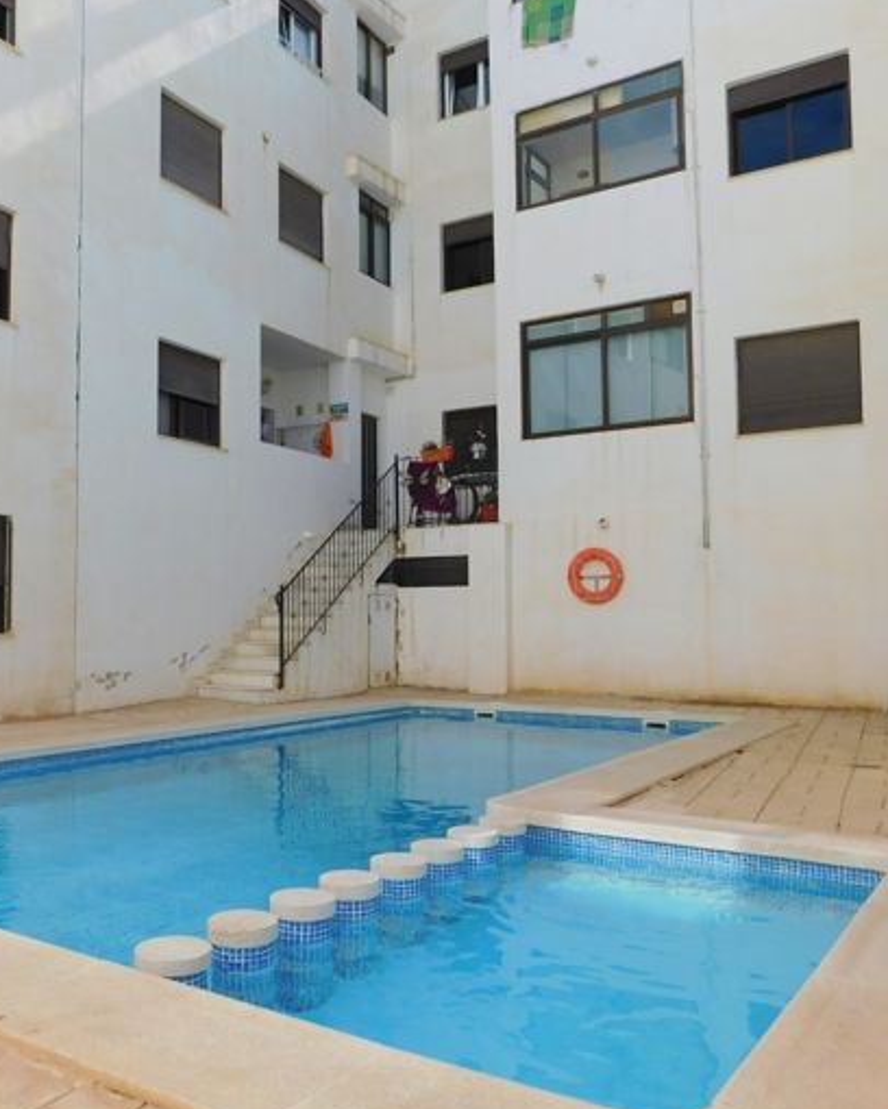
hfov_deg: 46.4
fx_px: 1018
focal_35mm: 31
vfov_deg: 57.2
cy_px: 565
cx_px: 299
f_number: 6
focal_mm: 4
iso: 125
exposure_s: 1/400
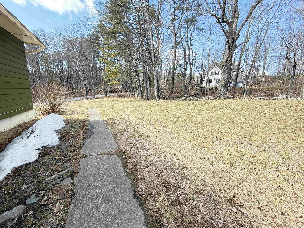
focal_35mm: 14
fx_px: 123
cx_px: 152
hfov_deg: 102.1
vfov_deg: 85.7
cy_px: 114
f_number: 2.2
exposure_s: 1/175
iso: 64
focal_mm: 2.22
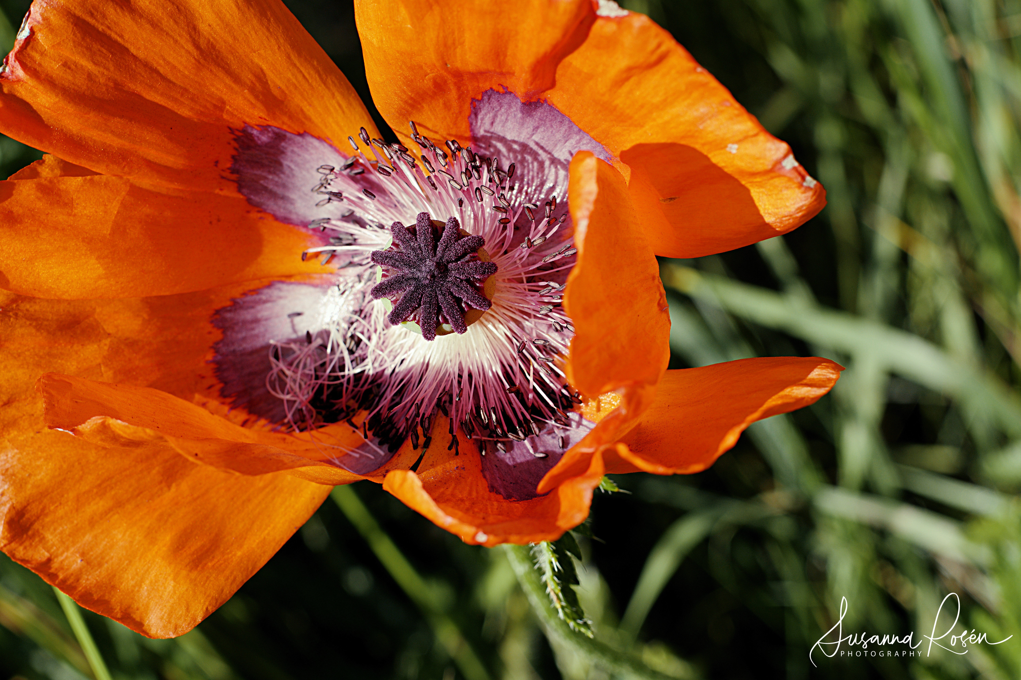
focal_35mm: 75
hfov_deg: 27.0
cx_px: 510
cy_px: 340
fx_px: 2127
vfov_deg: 18.2
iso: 100
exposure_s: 1/200
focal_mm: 50
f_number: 7.1
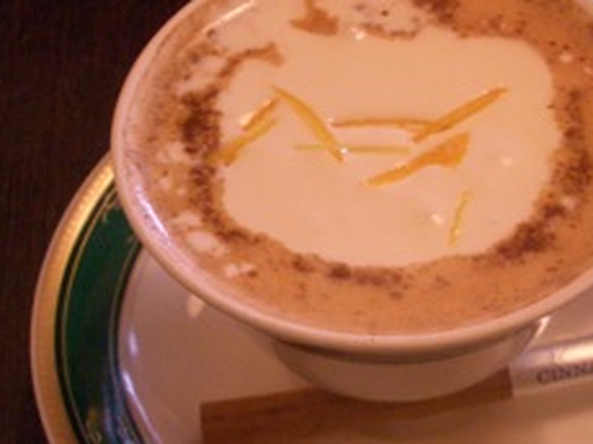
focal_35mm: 61
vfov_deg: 23.9
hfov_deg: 31.4
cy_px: 263
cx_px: 415
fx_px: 1044
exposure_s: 1/20
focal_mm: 5.8
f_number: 2.6
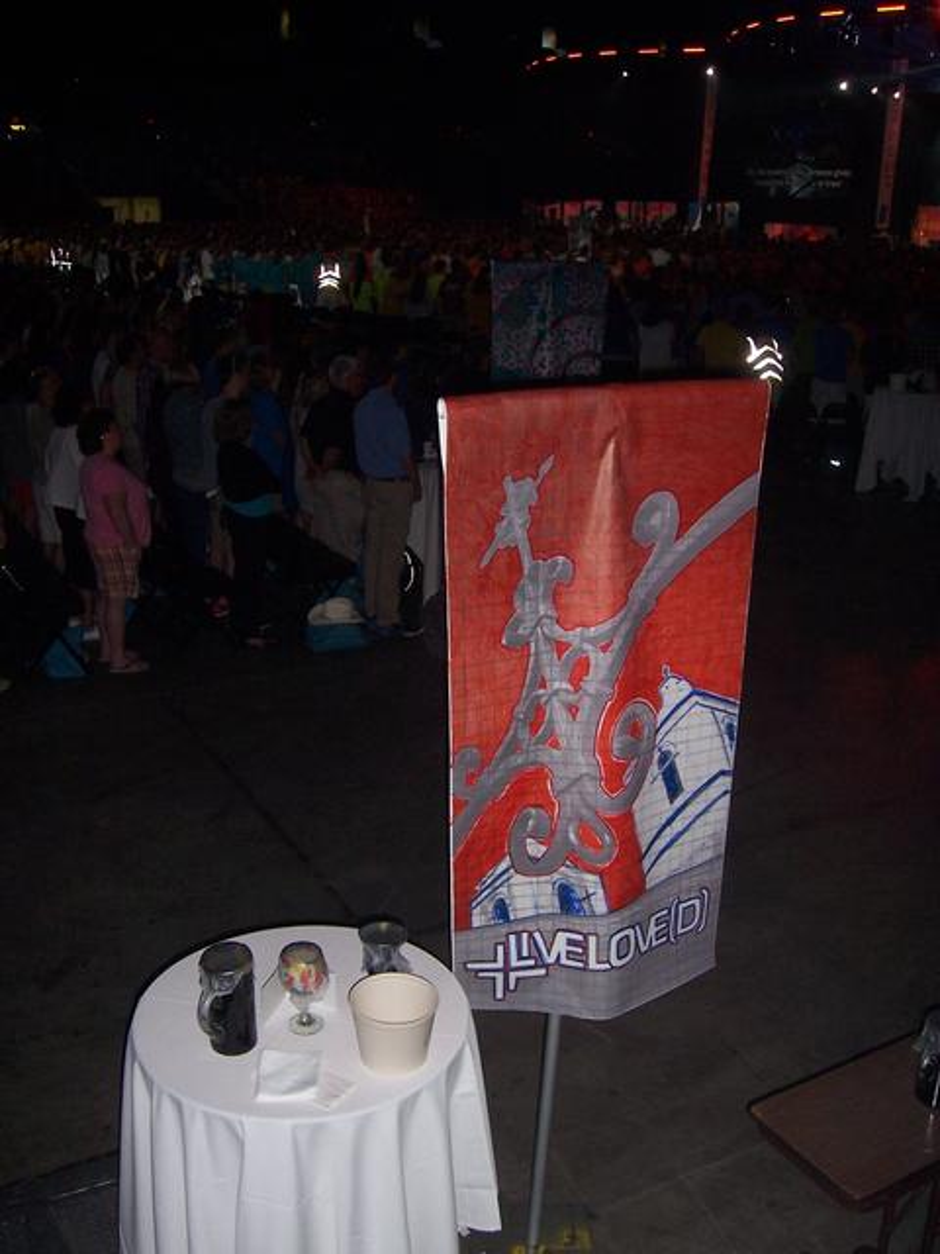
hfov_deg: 39.7
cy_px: 627
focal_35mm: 36
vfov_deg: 51.4
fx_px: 1303
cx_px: 470
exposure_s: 1/60
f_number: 3
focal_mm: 6
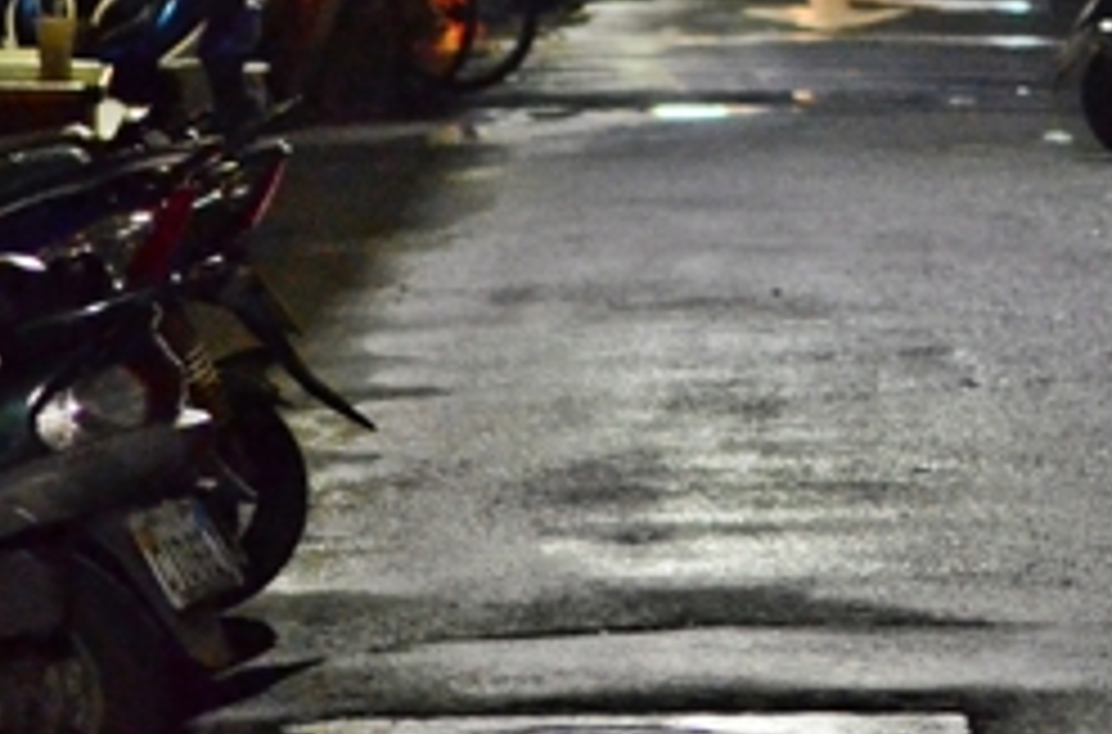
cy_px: -342
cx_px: 959
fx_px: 6715
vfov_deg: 6.2
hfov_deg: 9.4
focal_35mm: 218
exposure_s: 1/400
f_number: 1.8
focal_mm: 35
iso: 3600
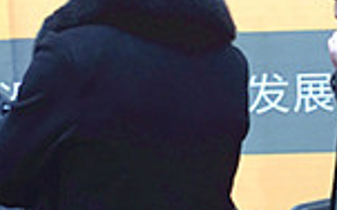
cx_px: 309
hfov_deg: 16.7
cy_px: 104
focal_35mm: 123
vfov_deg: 10.6
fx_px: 1128
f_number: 2.2
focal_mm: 4.15
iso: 125
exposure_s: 1/33
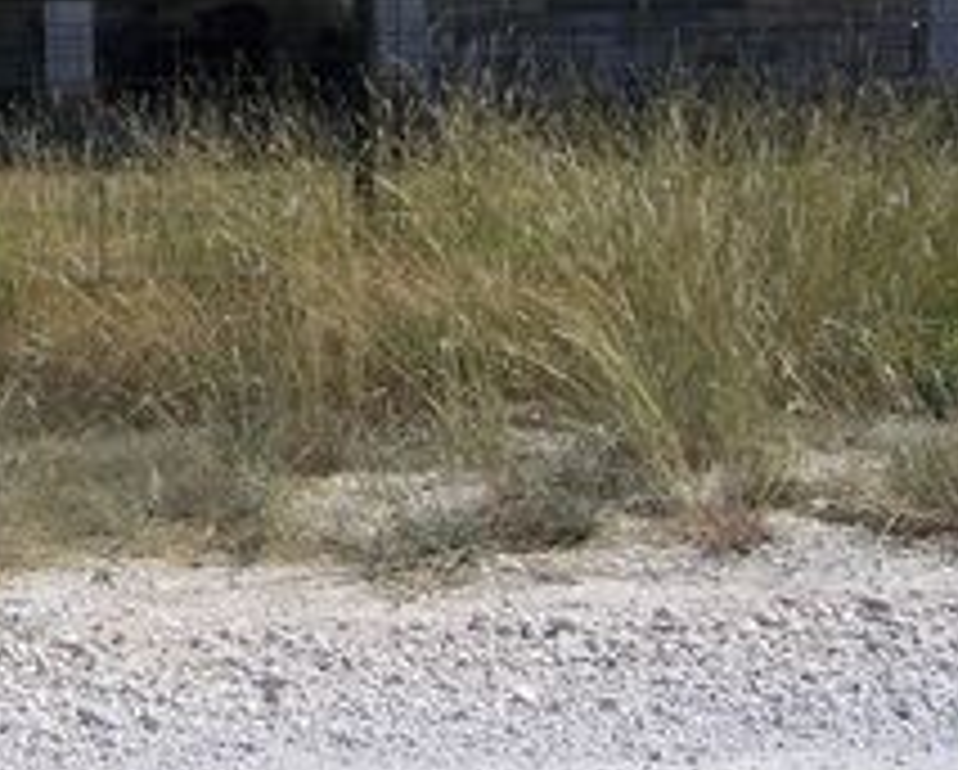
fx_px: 2470
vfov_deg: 17.2
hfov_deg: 21.6
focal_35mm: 87
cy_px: -29
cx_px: 166
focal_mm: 6.3
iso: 64
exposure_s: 1/800
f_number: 4
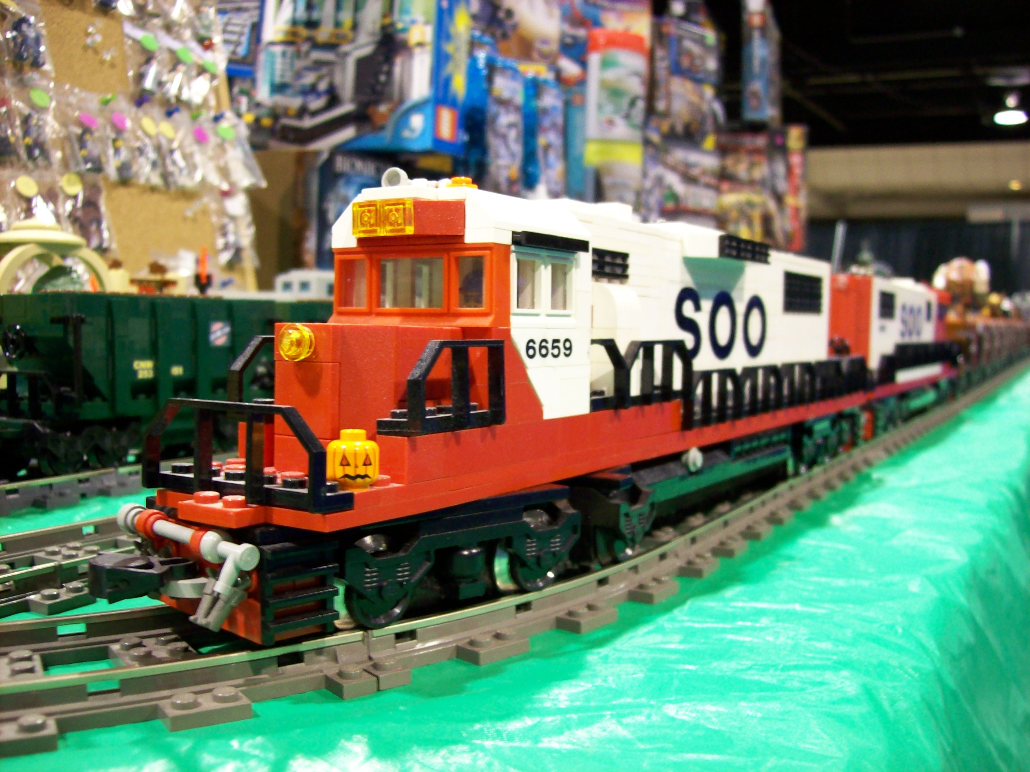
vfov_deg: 39.6
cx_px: 515
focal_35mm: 36
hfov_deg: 51.4
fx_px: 1071
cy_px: 386
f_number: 2.7
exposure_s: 1/8.7
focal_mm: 6
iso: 160
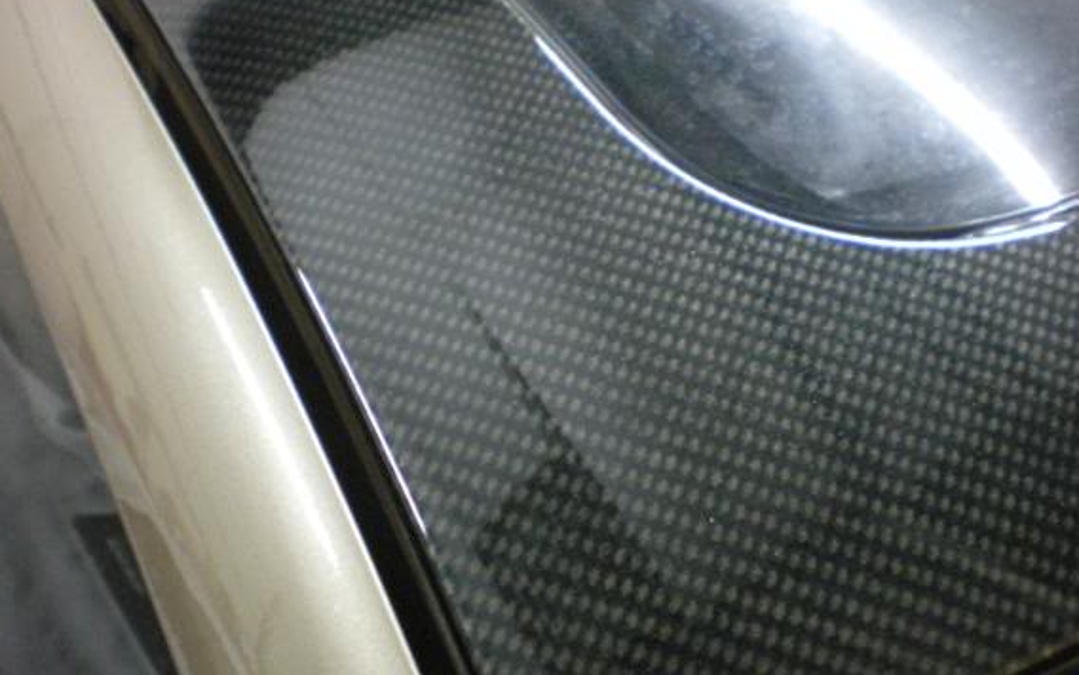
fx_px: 1264
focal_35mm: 43
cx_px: 593
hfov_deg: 46.2
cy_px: 403
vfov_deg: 29.8
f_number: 3.1
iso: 800
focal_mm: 6.3
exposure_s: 1/8
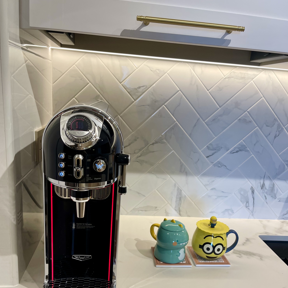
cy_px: 184
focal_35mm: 30
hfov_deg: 54.0
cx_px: 143
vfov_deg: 53.3
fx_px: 282
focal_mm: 5.1
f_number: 1.6
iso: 80
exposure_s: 1/100
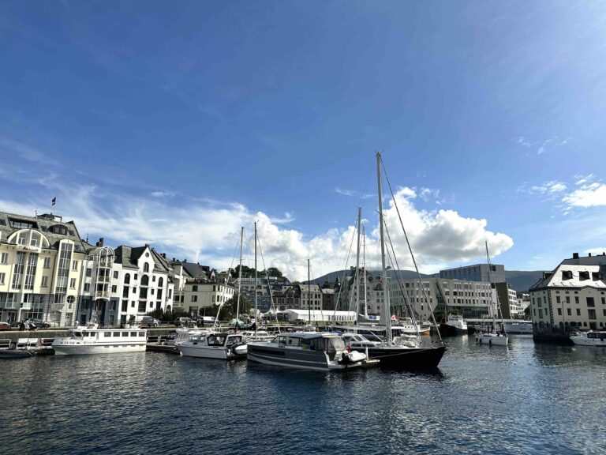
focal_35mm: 24
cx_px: 303
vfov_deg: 56.8
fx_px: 420
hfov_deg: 71.6
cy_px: 228
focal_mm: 6.86
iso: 80
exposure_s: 1/8197
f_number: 1.78
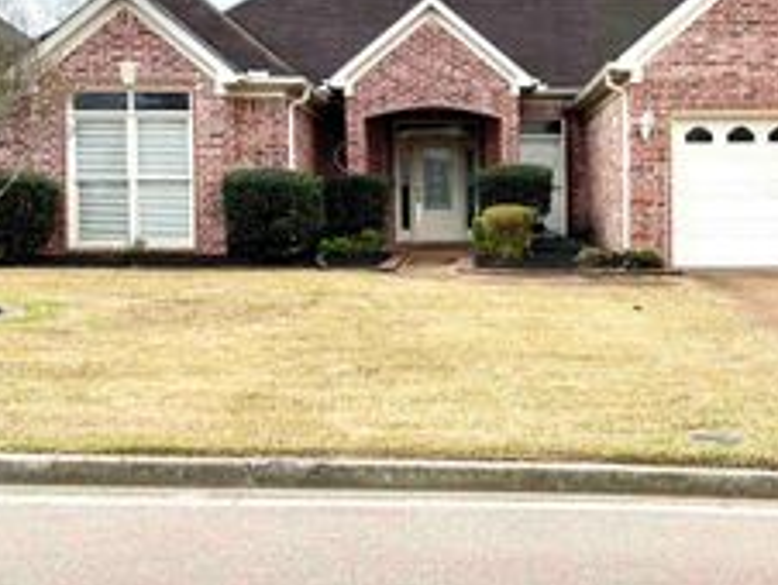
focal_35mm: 53
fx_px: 1192
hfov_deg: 35.5
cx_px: 558
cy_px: 243
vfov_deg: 27.5
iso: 100
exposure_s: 1/3425
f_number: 1.78
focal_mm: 6.76
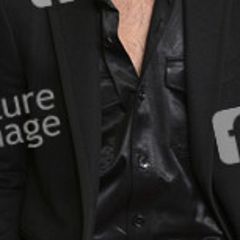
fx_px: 1569
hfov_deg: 8.7
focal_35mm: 200
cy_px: 49
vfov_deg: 8.7
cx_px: 151
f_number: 5.6
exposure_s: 1/250
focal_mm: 90
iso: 4000
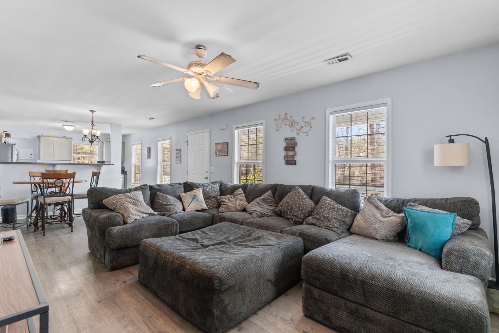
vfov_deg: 73.7
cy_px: 166
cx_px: 250
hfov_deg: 96.7
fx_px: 222
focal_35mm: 16
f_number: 4.8
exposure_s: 3
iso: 100
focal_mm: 11
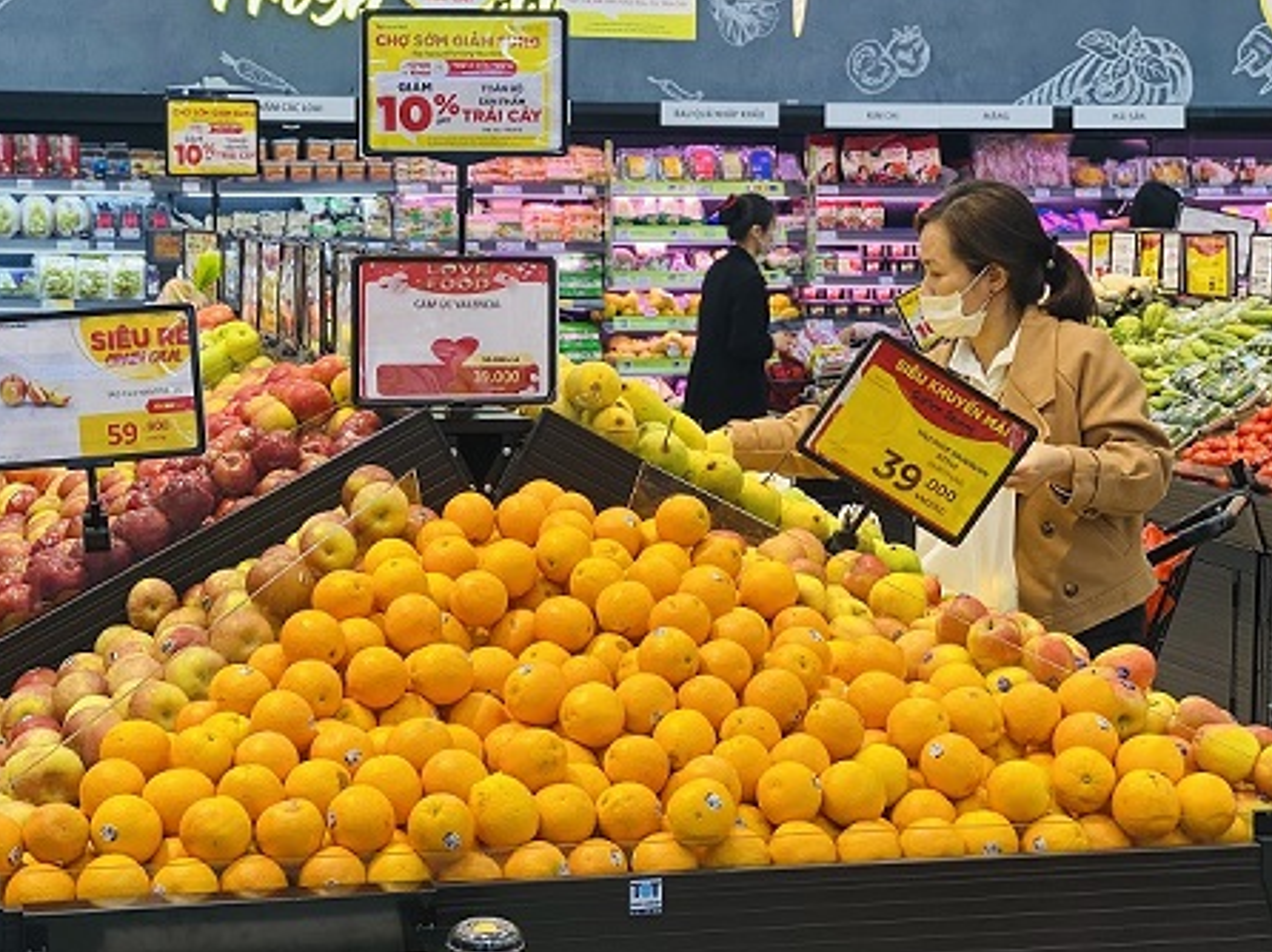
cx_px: 565
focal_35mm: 70
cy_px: 473
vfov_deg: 21.0
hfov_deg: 27.8
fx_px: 2571
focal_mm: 6
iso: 50
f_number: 2
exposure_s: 1/100
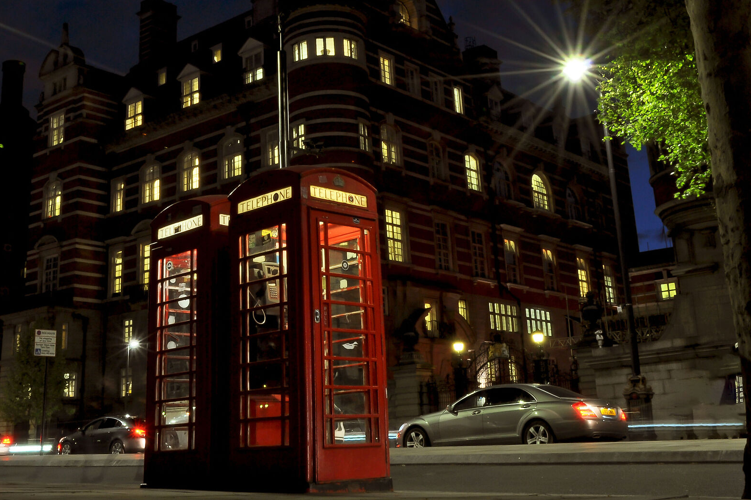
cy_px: 178
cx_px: 271
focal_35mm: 44
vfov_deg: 30.5
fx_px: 913
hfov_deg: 44.3
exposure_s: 8
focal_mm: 19
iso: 200
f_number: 25
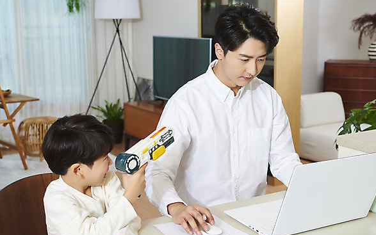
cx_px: 191
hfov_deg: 38.9
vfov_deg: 24.9
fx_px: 533
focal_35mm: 52
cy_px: 126
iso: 200
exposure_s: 1/80
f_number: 5
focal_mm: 50
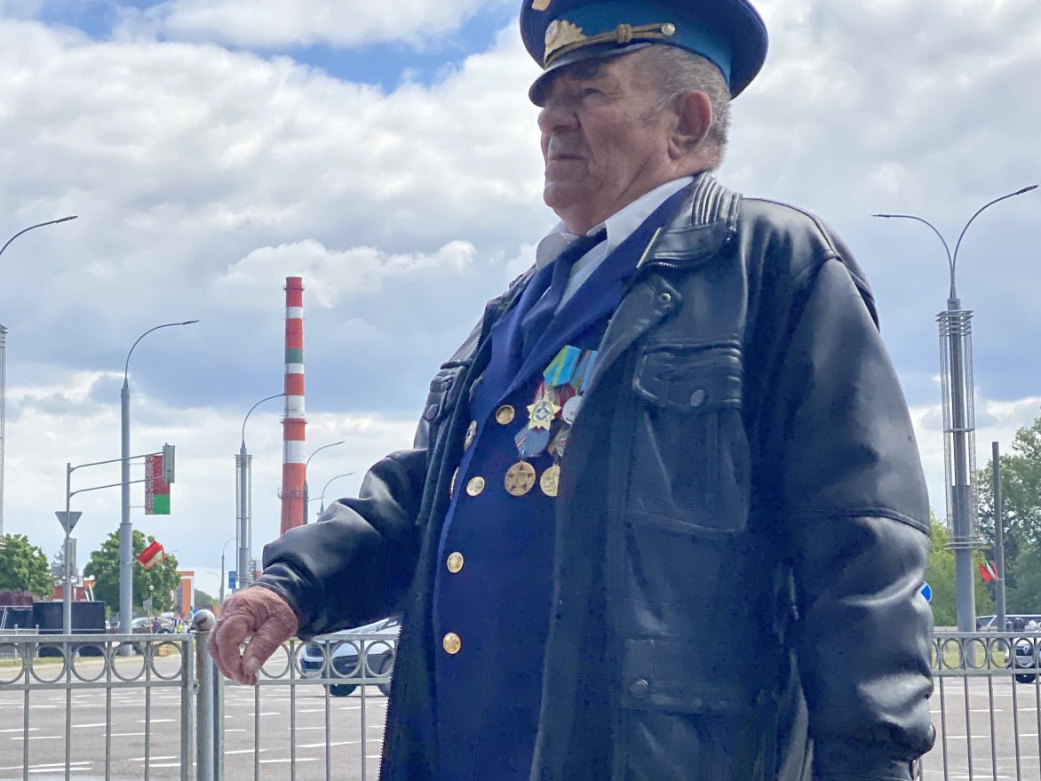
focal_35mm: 71
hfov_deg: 27.4
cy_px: 458
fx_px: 2135
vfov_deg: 20.7
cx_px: 433
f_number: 2
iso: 20
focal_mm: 6
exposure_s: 1/1916
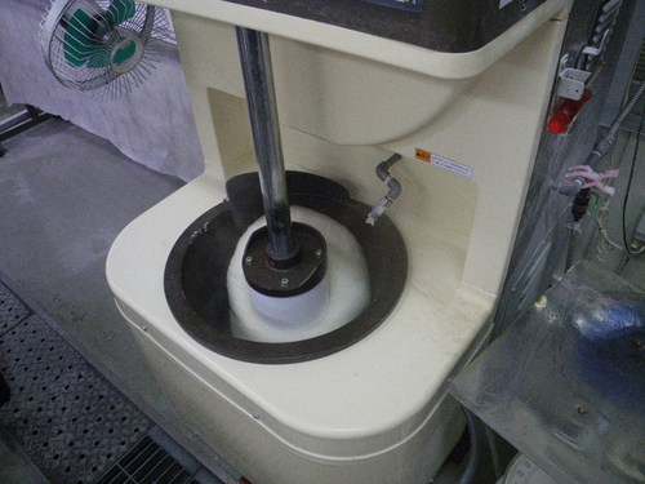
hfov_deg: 63.4
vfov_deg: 49.7
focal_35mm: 28
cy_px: 242
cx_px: 322
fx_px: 522
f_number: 3.5
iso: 320
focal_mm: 5
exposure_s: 1/50
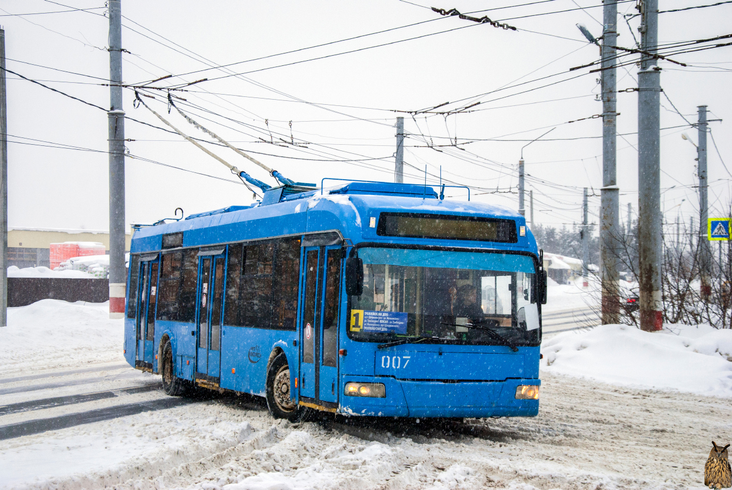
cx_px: 366
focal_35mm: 68
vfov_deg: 20.2
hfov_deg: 29.8
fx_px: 1374
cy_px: 245
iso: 200
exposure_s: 1/200
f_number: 4.8
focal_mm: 45
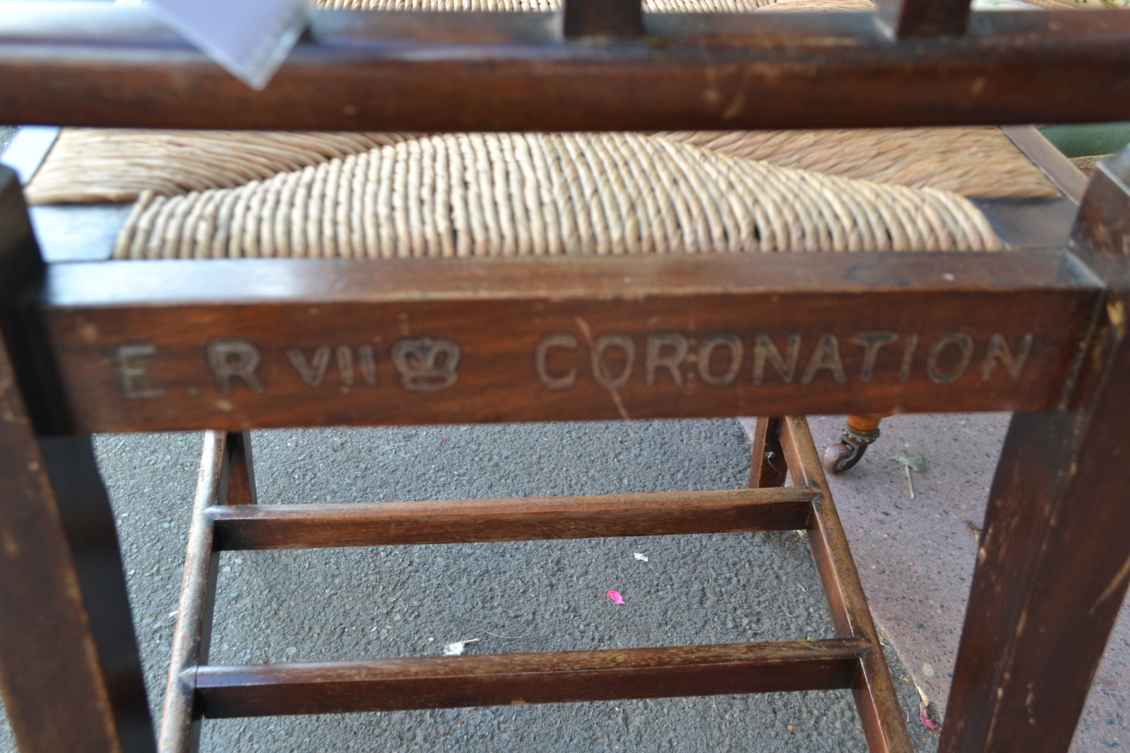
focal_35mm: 33
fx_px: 1036
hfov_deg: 57.2
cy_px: 376
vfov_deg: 40.0
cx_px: 565
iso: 400
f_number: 5.6
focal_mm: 22
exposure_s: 1/50
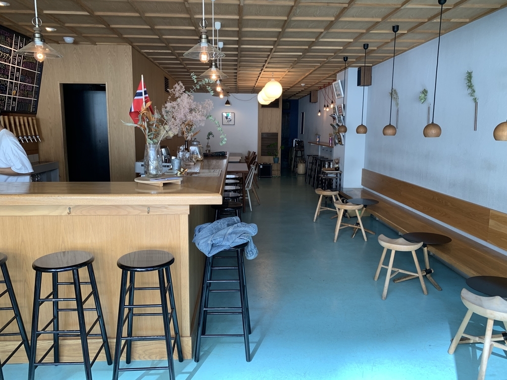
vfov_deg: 53.1
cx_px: 254
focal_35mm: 26
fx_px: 381
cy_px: 190
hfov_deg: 67.3
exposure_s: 1/100
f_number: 1.8
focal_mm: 4.25
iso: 80
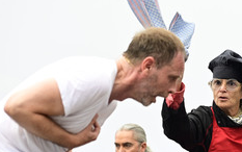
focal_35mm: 193
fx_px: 1274
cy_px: 128
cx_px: 211
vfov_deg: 6.8
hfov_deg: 10.8
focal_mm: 98
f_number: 3.5
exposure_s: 1/400
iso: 800
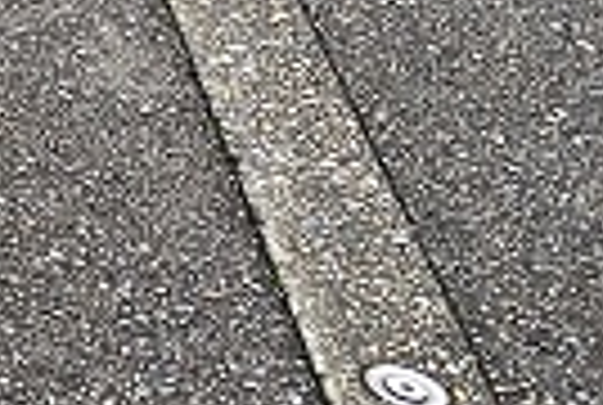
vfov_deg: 7.9
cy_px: -594
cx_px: -1026
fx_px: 2703
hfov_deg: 10.3
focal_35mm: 161
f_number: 1.8
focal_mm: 4.25
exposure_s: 1/487
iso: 32
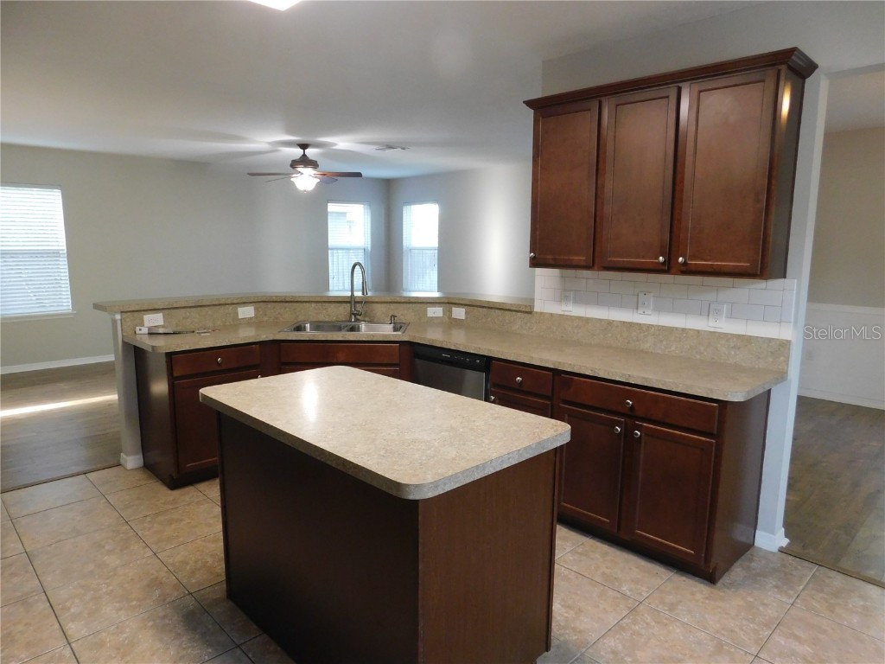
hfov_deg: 73.9
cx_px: 442
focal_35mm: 23
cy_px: 332
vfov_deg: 58.9
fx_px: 588
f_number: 3
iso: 320
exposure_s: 1/30
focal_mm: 4
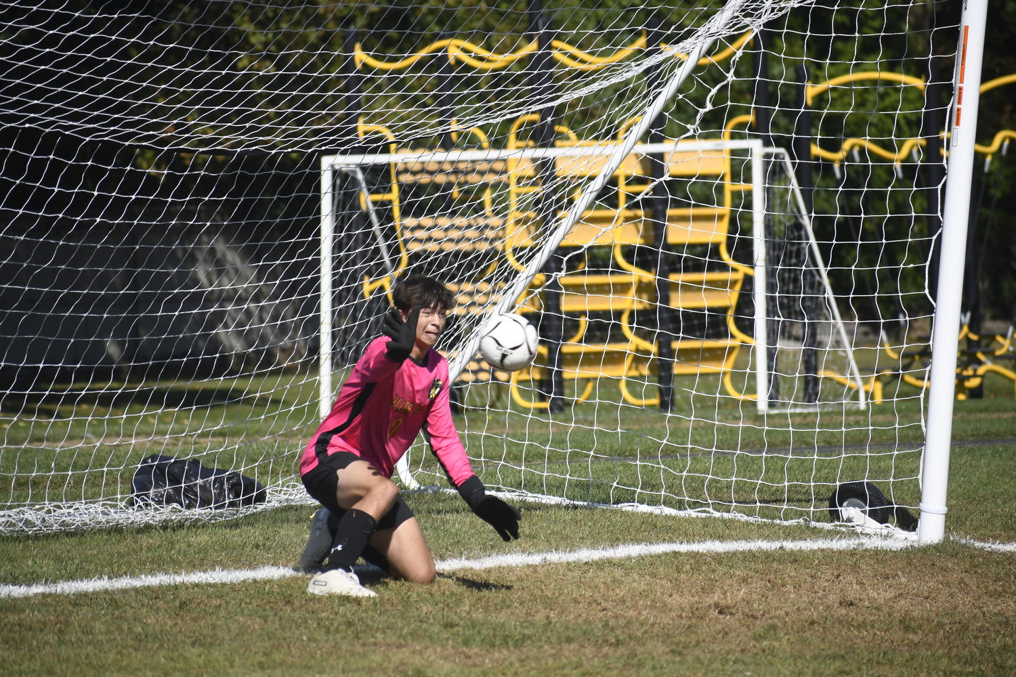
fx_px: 9313
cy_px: 338
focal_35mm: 330
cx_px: 508
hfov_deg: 6.2
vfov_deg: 4.2
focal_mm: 220
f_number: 6
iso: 400
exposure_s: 1/2500
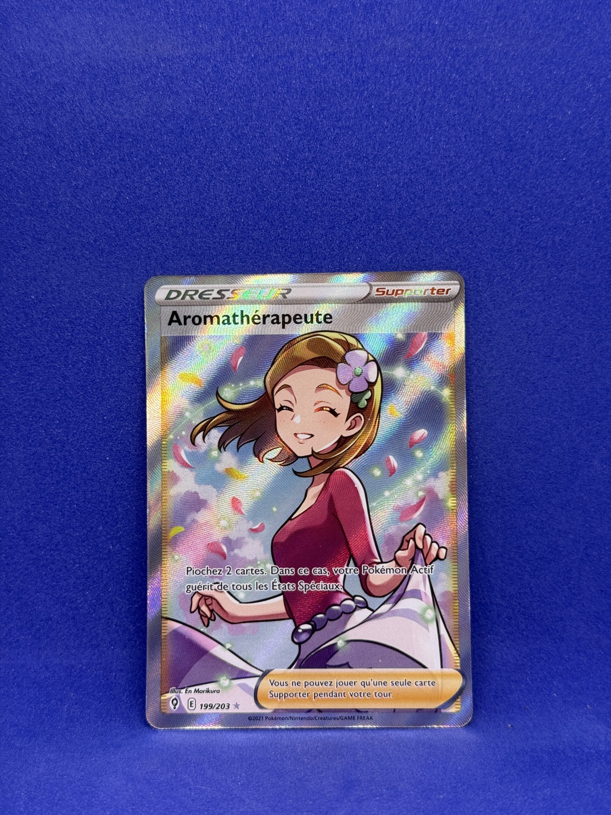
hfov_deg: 30.3
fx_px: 1130
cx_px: 306
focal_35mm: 48
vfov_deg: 39.7
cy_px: 408
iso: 50
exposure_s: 1/100
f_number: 1.78
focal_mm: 6.76
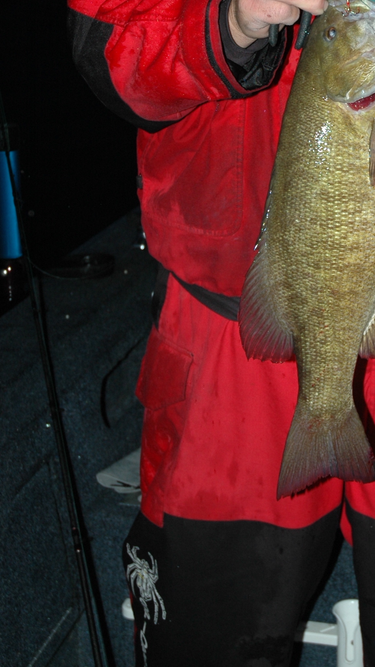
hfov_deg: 13.4
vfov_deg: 23.6
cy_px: 142
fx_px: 1572
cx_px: 358
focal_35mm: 89
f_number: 4
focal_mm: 31
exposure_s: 1/60
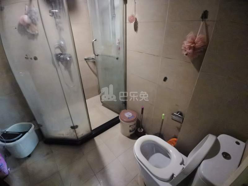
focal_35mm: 17
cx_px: 124
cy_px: 93
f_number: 2.2
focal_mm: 2.26
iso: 2000
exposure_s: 1/20
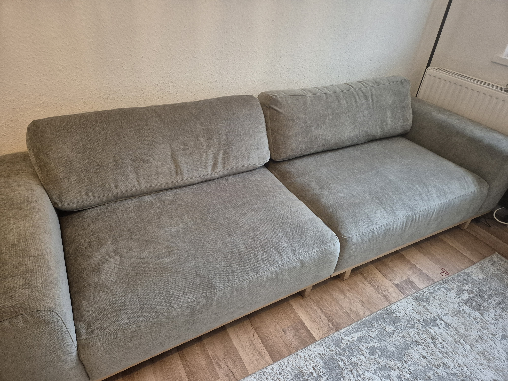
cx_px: 254
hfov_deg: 73.9
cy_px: 190
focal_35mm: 23
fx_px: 338
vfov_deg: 58.9
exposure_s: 1/60
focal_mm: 5.4
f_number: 1.8
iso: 800
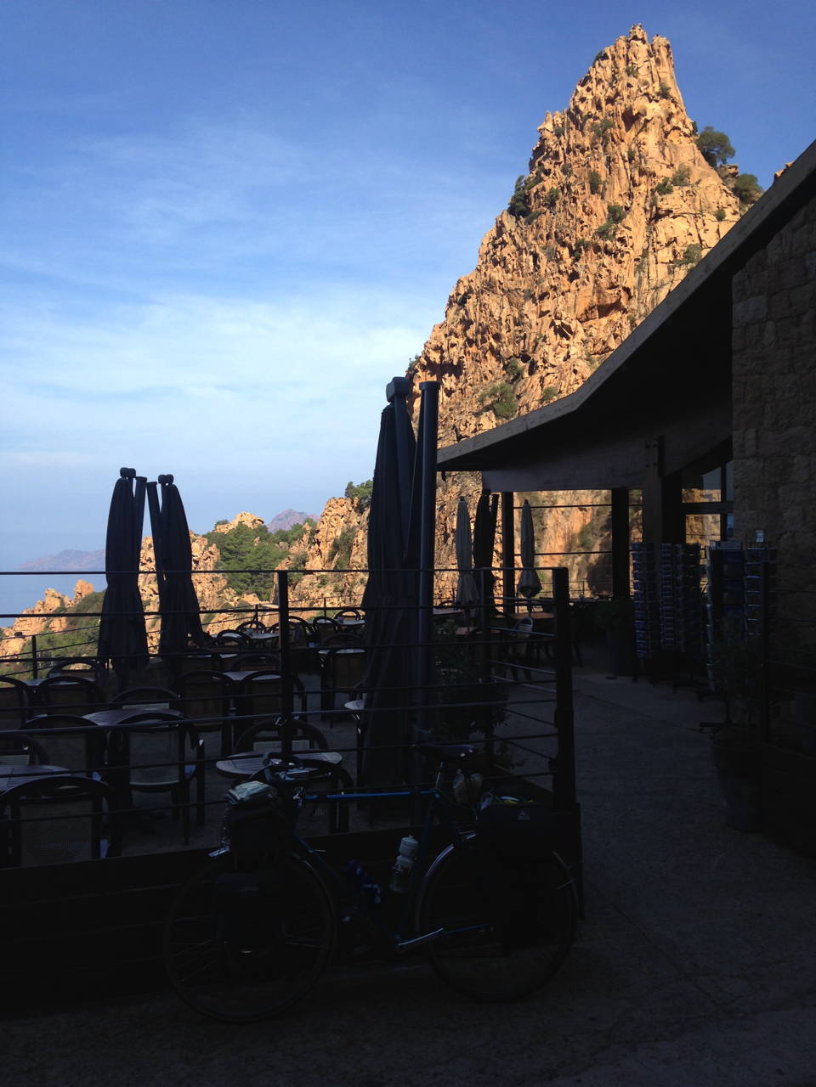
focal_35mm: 33
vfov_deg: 55.4
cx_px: 408
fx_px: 1037
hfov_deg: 42.9
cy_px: 544
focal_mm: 4.12
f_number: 2.4
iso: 50
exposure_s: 1/1022
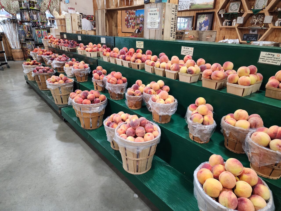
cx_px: 140
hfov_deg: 73.9
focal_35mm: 23
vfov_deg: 58.9
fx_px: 187
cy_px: 106
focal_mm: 6.4
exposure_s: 1/120
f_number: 1.8
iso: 800
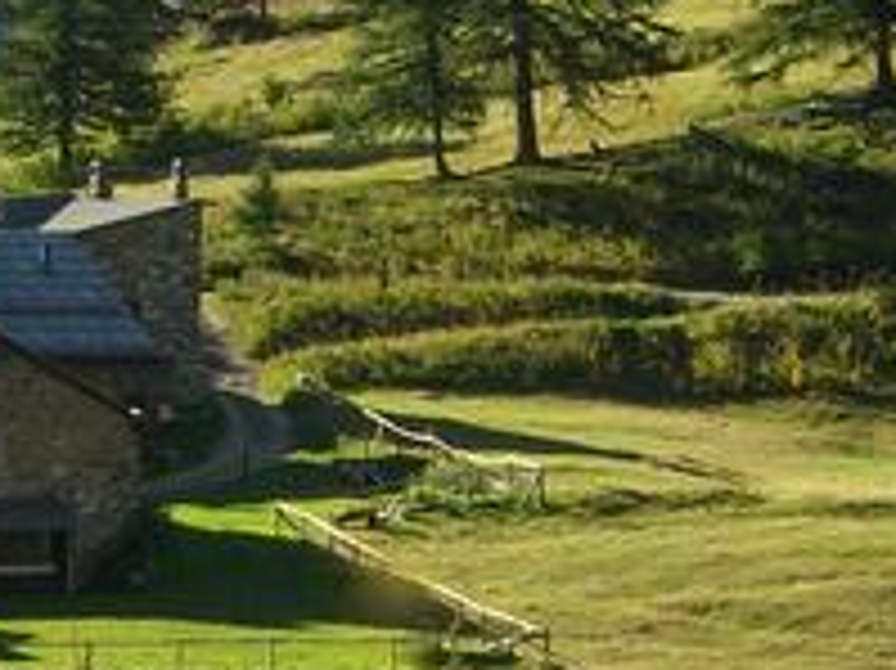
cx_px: -63
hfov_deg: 6.8
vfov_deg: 5.1
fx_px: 7476
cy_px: -81
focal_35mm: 289
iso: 64
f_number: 6.3
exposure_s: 1/134
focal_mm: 14.9
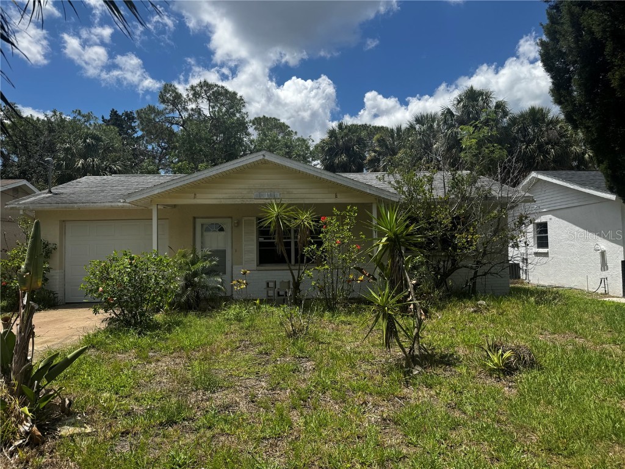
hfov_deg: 71.6
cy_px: 234
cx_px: 312
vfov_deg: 56.8
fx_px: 433
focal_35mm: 24
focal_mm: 6.76
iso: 80
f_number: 1.78
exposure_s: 1/4950
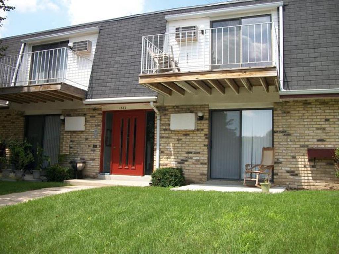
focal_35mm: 32
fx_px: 313
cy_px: 127
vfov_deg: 44.2
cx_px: 170
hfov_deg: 56.8
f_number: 8.8
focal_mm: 5.7
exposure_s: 1/80
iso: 80
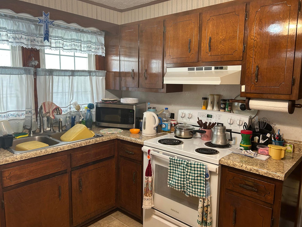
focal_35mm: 27
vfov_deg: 51.3
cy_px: 111
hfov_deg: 65.3
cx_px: 156
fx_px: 236
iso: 160
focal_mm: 5.7
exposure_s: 1/60
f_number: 1.5
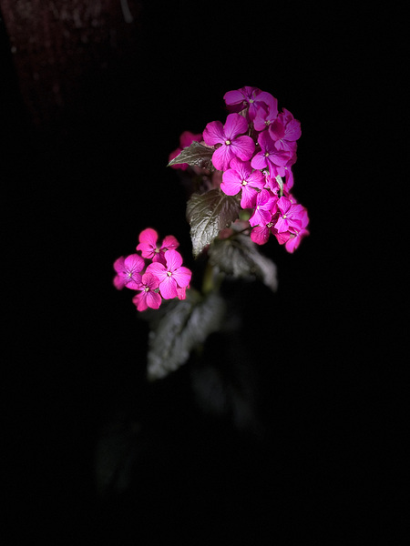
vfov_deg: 67.3
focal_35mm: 26
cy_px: 273
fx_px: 411
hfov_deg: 53.1
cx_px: 205
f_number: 1.6
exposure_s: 1/122
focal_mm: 5.1
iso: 100
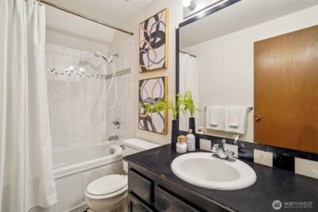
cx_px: 159
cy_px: 106
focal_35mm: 16
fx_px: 141
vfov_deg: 73.8
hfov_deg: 96.7
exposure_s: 1/30
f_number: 8
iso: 1600
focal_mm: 16
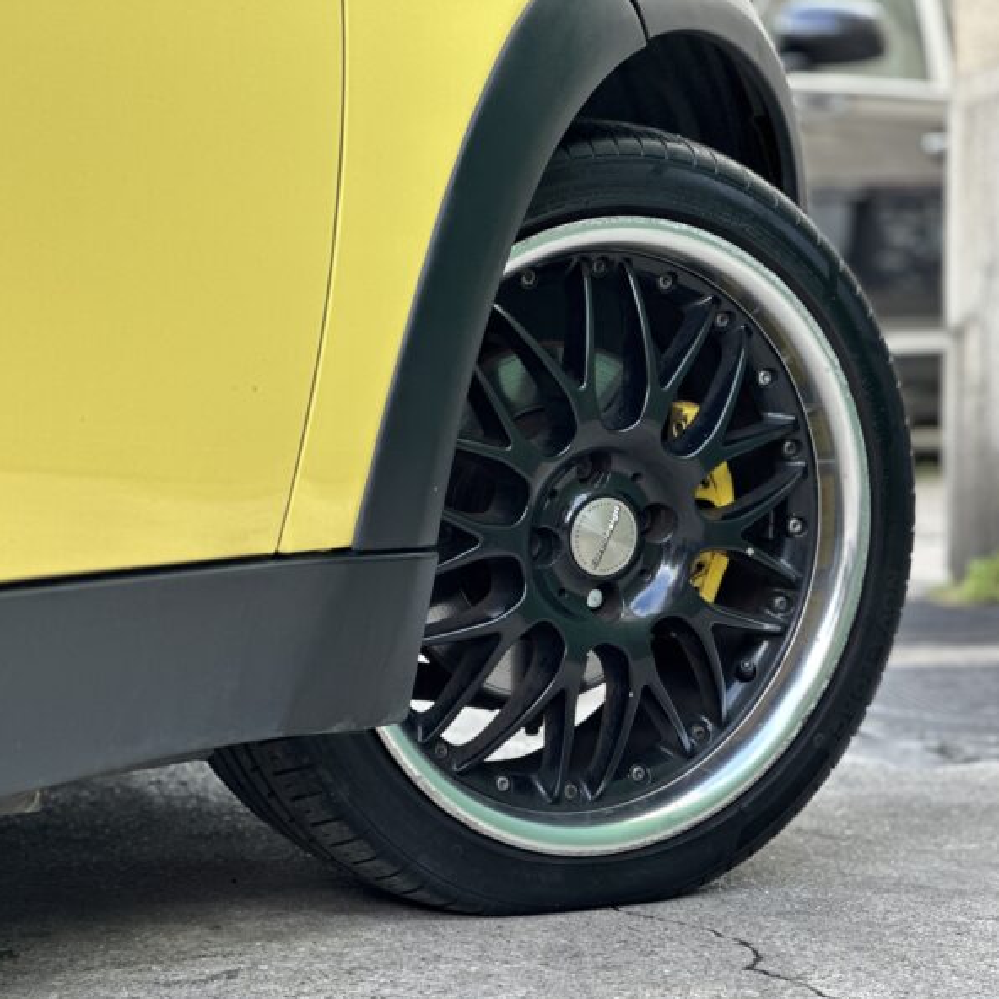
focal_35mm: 92
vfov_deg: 18.9
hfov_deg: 18.9
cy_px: 503
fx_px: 3004
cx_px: 565
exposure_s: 1/121
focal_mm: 9
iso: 100
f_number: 2.8
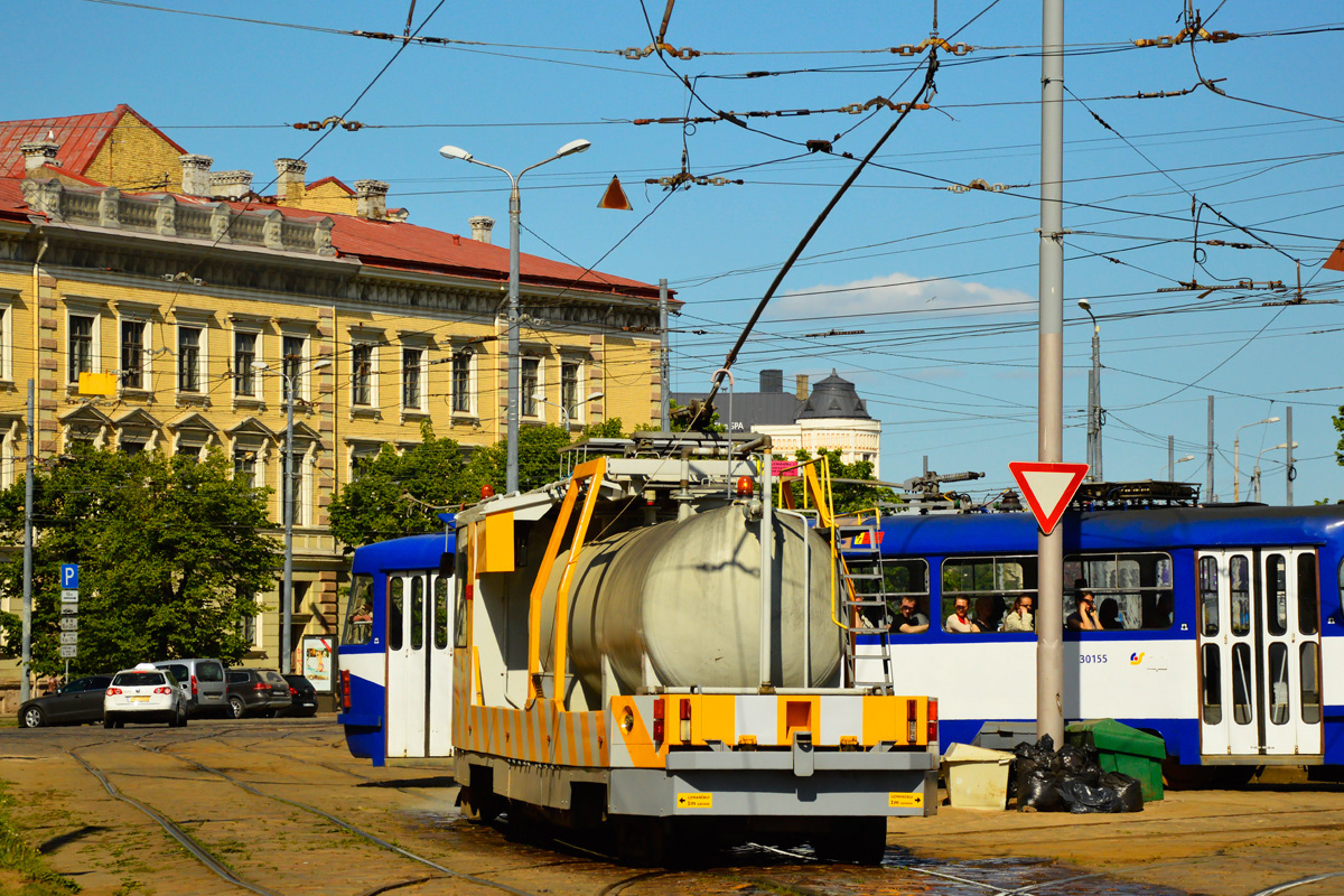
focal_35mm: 105
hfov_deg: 19.5
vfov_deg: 13.0
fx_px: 3920
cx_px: 672
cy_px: 448
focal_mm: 70
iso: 400
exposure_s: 1/3200
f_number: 5.3
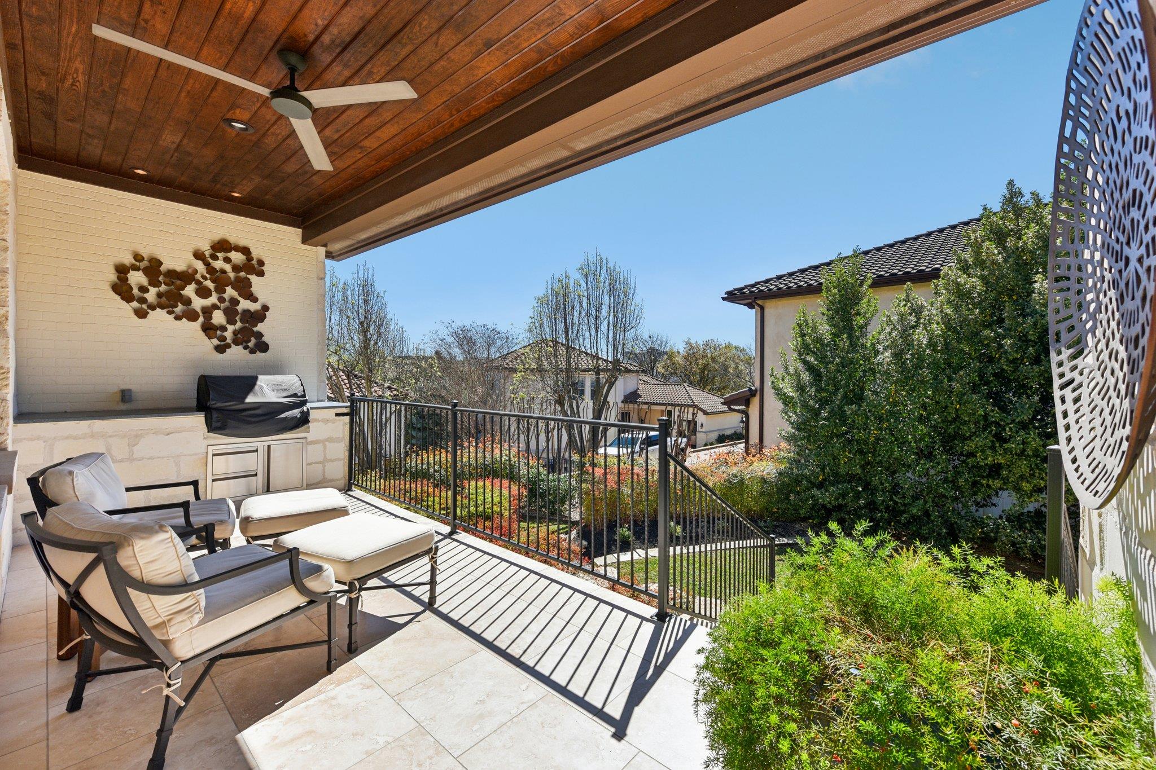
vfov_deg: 81.2
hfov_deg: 104.3
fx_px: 449
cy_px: 385
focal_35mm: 14
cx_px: 578
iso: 100
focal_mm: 14
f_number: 8
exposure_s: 1/400
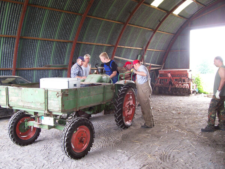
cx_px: 112
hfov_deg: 54.0
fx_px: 221
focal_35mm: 34
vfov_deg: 41.8
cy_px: 84
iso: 140
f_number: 2.7
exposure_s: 1/56
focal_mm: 5.6
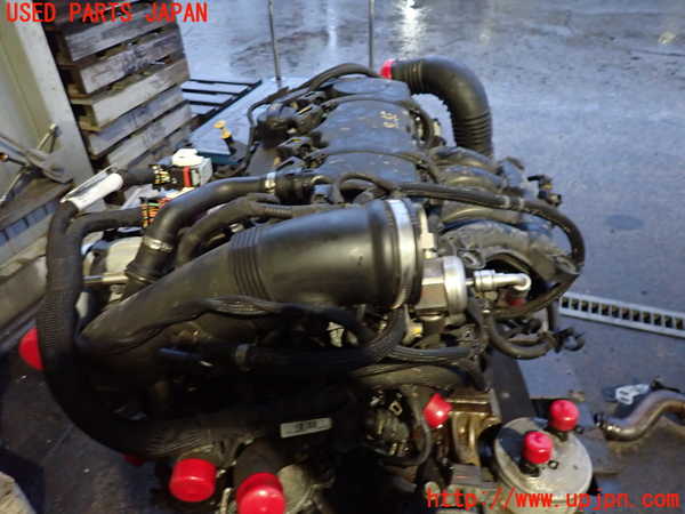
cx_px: 342
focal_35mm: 25
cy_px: 257
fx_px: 495
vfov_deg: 54.9
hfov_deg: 69.4
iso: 800
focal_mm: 4.5
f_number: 2
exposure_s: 1/30
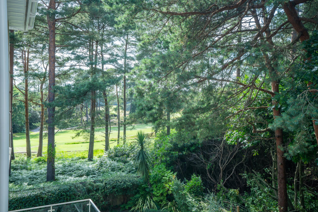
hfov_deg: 54.4
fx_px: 309
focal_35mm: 35
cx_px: 159
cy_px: 106
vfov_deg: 37.9
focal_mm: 35
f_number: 11
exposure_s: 1/40
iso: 200
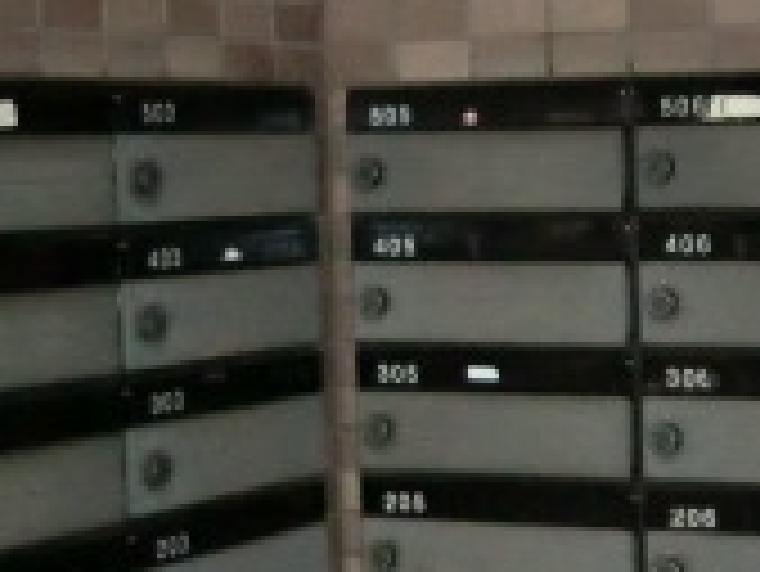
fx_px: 2241
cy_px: 239
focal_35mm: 102
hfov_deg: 18.6
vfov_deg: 14.5
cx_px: 791
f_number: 3.2
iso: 400
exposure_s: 1/50
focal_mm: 4.9
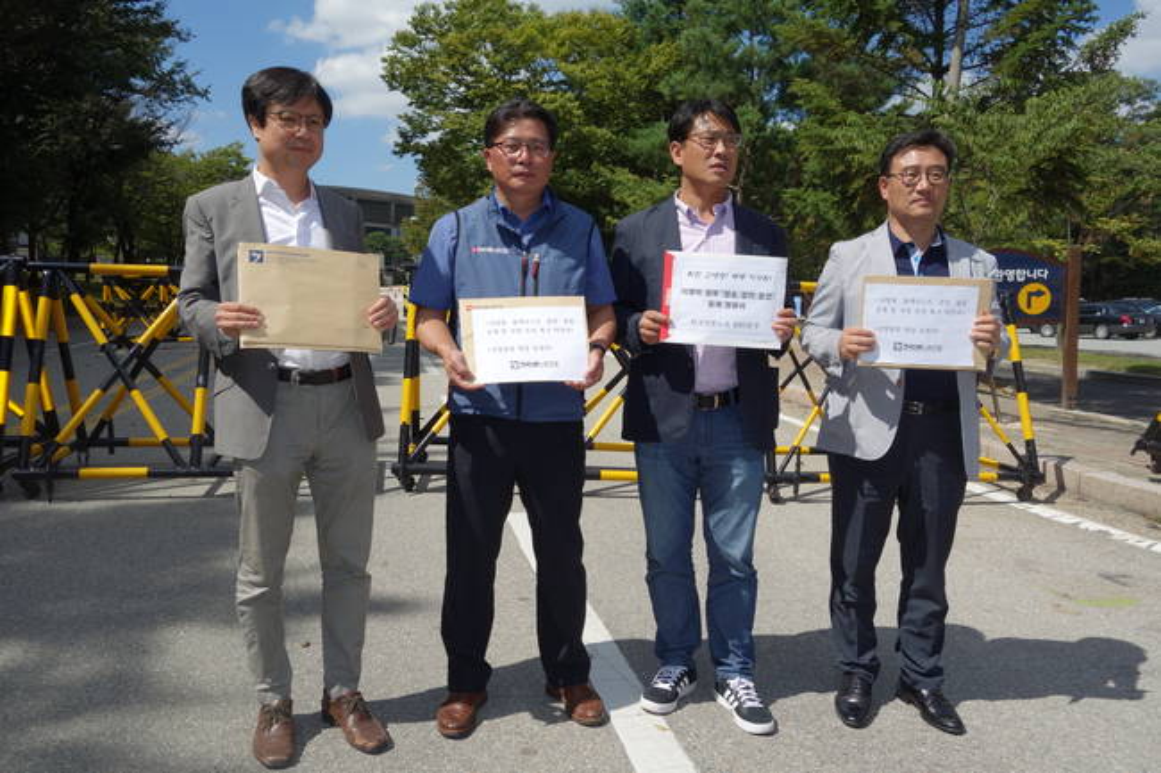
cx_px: 580
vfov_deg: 46.4
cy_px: 386
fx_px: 903
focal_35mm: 28
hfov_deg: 65.5
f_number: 5.6
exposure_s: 1/640
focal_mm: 10.4
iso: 125
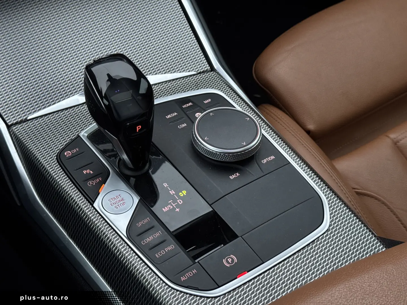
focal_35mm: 48
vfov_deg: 30.3
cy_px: 152
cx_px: 204
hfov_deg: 39.7
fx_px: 564
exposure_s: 1/38
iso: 320
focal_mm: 6.76
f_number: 1.78
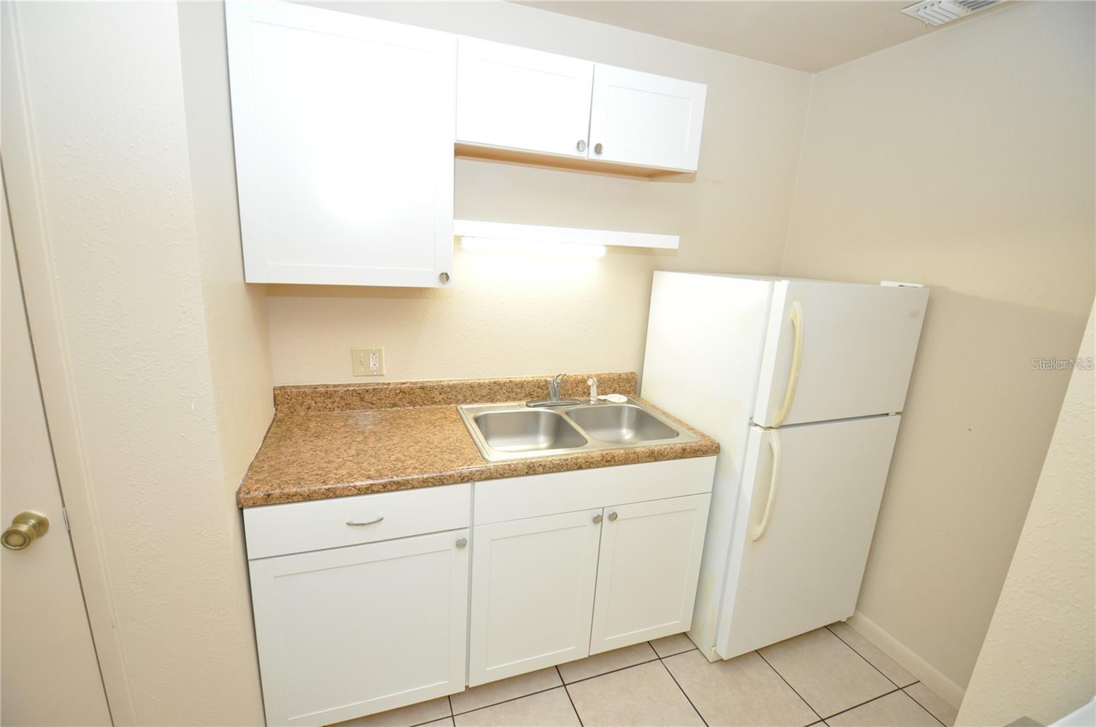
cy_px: 364
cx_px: 548
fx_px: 456
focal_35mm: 15
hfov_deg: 100.5
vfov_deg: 77.2
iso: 800
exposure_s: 1/60
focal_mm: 10
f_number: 4
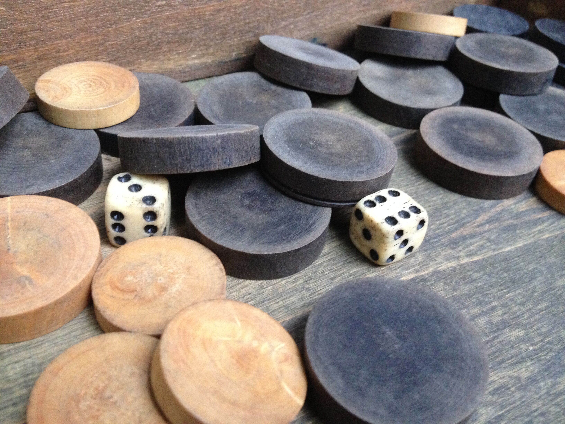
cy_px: 212
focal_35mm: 35
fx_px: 571
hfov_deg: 52.6
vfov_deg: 40.7
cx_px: 282
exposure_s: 1/20
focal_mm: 4.28
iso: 250
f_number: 2.4
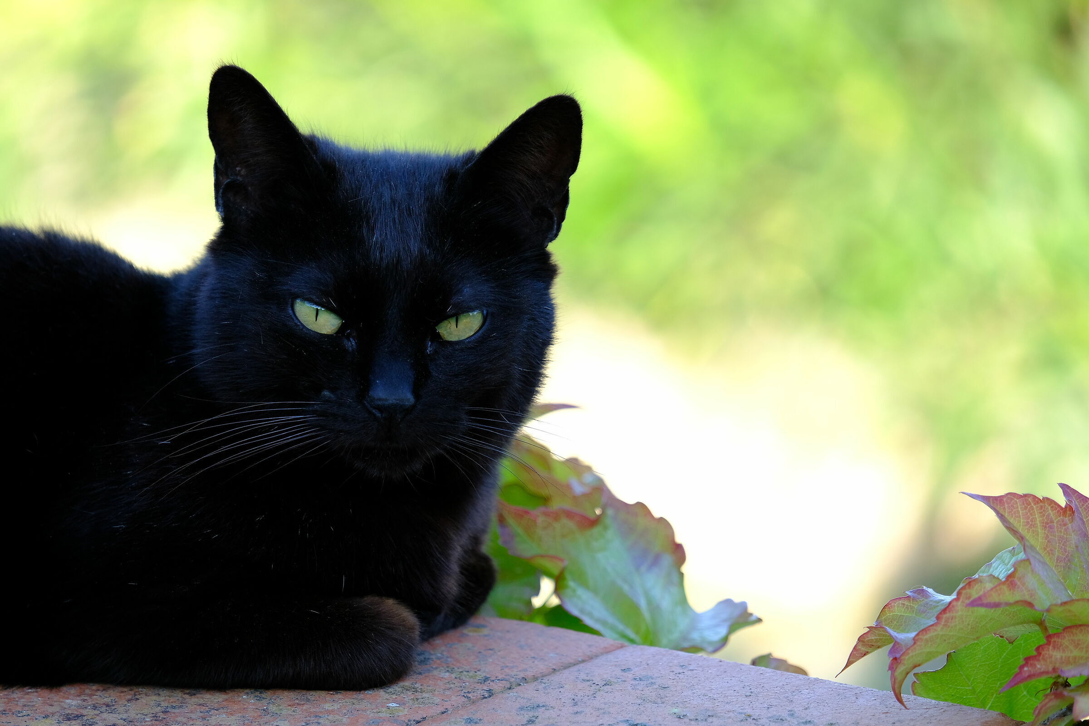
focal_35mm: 300
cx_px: 544
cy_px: 363
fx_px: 9074
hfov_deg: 6.9
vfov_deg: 4.6
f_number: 4.8
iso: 500
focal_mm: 200
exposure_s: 1/250
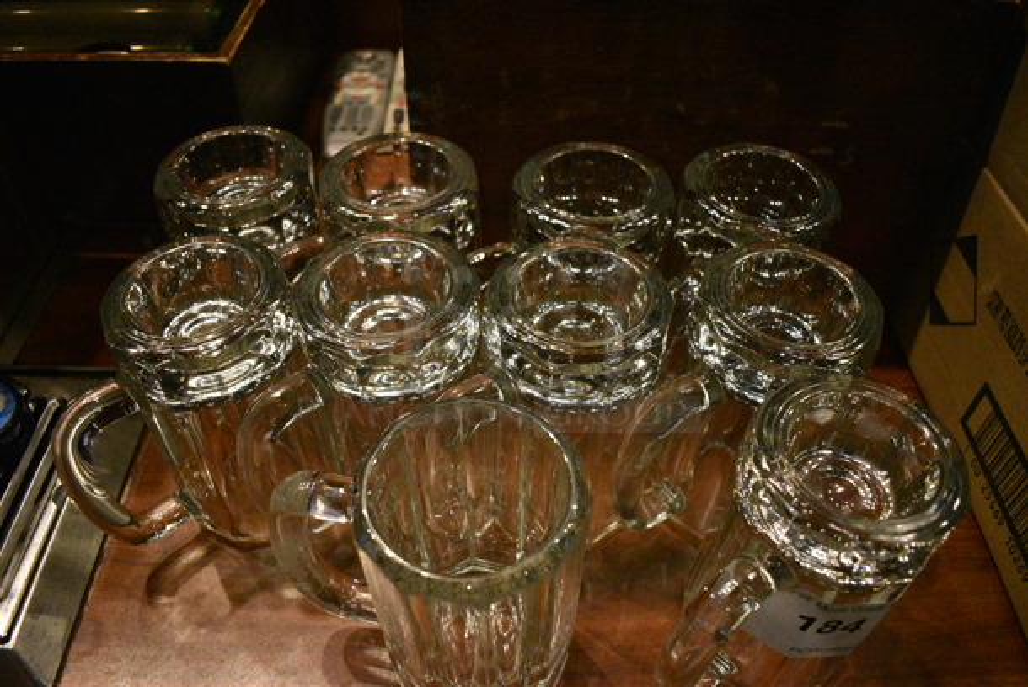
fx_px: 772
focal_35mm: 27
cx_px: 514
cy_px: 344
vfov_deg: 48.0
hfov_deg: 67.3
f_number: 3.5
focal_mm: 18
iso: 7200
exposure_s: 1/125
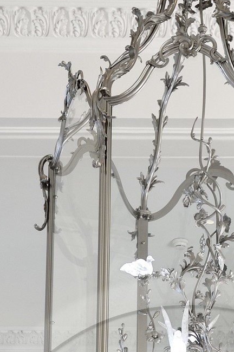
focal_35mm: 148
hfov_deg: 9.2
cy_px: 531
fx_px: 1446
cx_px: 187
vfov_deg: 13.1
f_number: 5.6
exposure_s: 1/30
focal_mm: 40
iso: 400
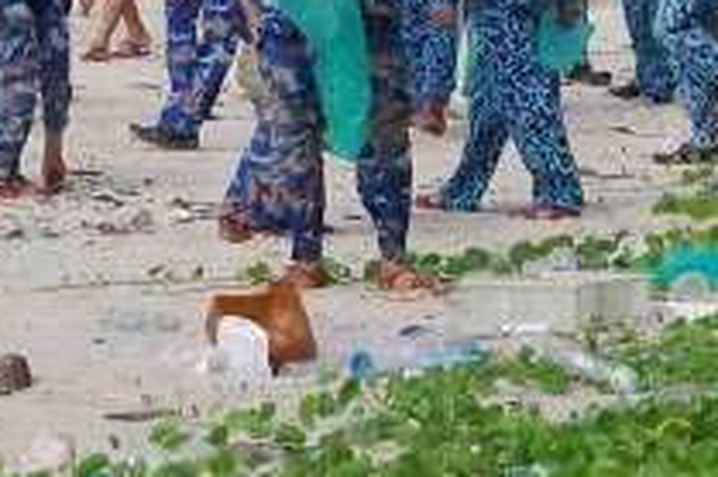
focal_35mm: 345
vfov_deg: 4.0
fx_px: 6875
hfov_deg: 6.0
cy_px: -275
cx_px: 155
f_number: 14
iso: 12800
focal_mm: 48
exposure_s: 1/6000
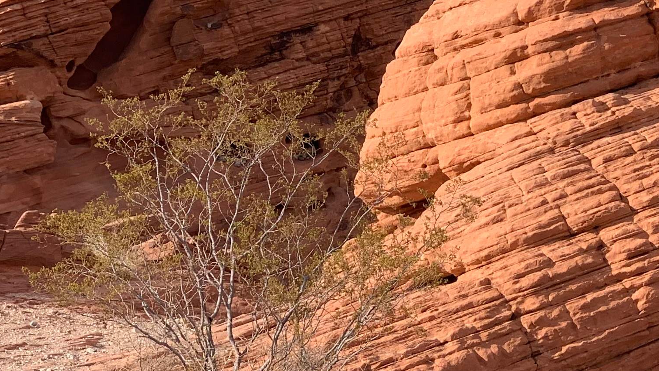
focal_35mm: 151
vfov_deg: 8.0
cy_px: 52
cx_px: 681
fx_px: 2639
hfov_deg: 14.0
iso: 16
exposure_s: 1/813
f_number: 2.4
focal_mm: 6
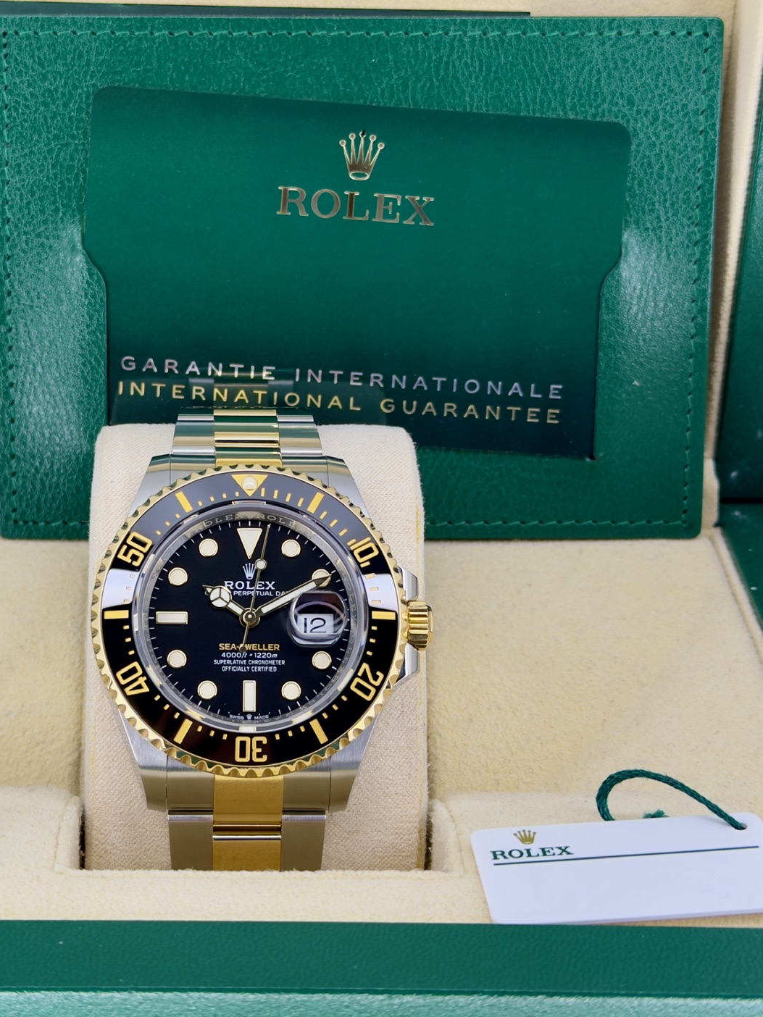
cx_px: 251
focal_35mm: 70
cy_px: 449
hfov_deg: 20.9
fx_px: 2057
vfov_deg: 27.8
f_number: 1.78
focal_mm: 6.76
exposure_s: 1/163
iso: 64
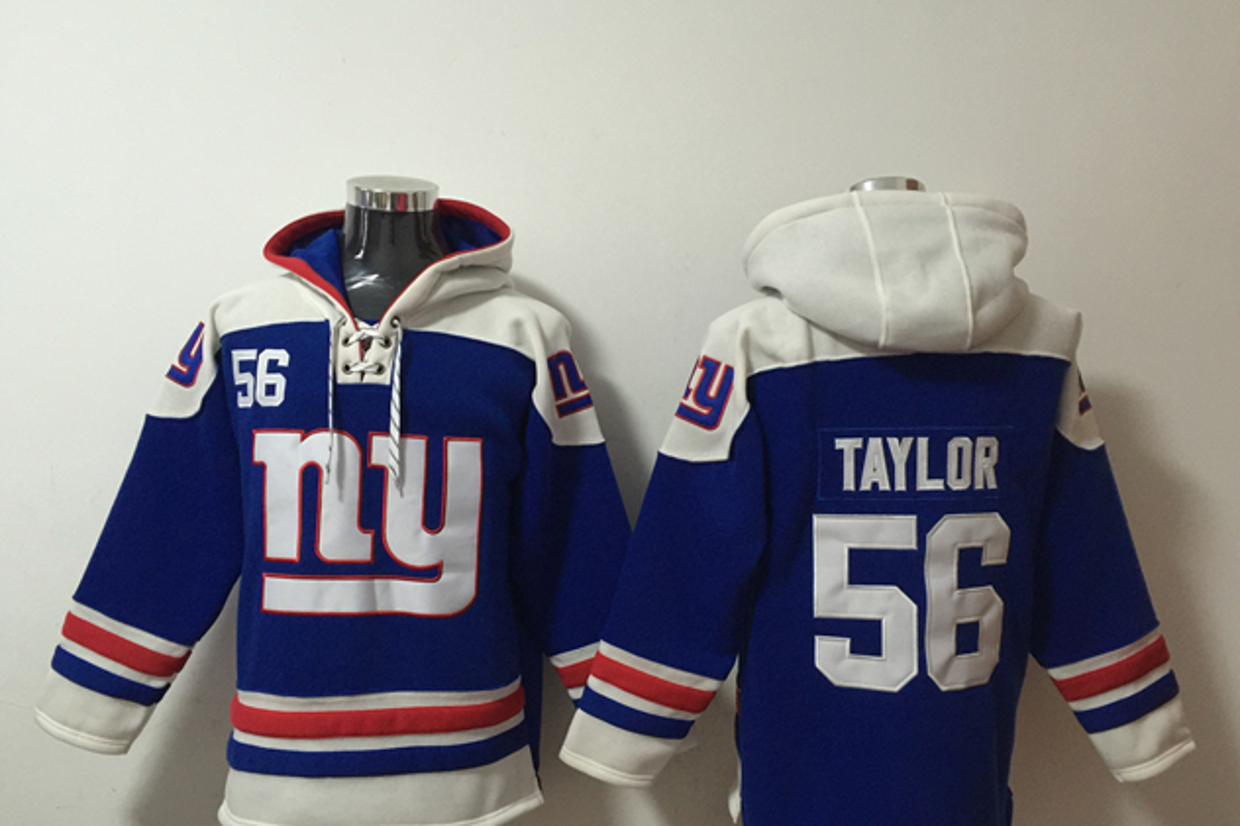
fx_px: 1067
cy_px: 462
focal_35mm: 31
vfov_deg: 42.2
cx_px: 624
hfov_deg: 60.3
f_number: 2.2
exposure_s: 1/8
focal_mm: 4.15
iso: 125
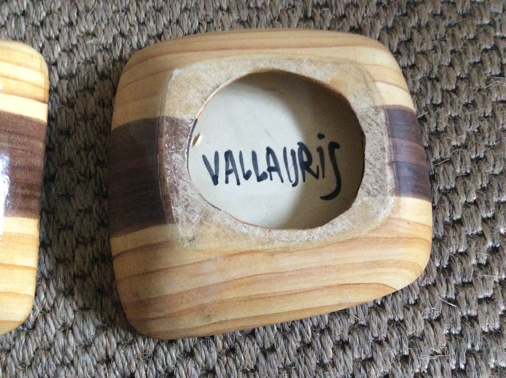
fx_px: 467
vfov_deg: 44.1
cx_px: 253
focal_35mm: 32
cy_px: 189
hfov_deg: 56.9
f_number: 2.4
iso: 400
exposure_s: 1/17
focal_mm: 3.3
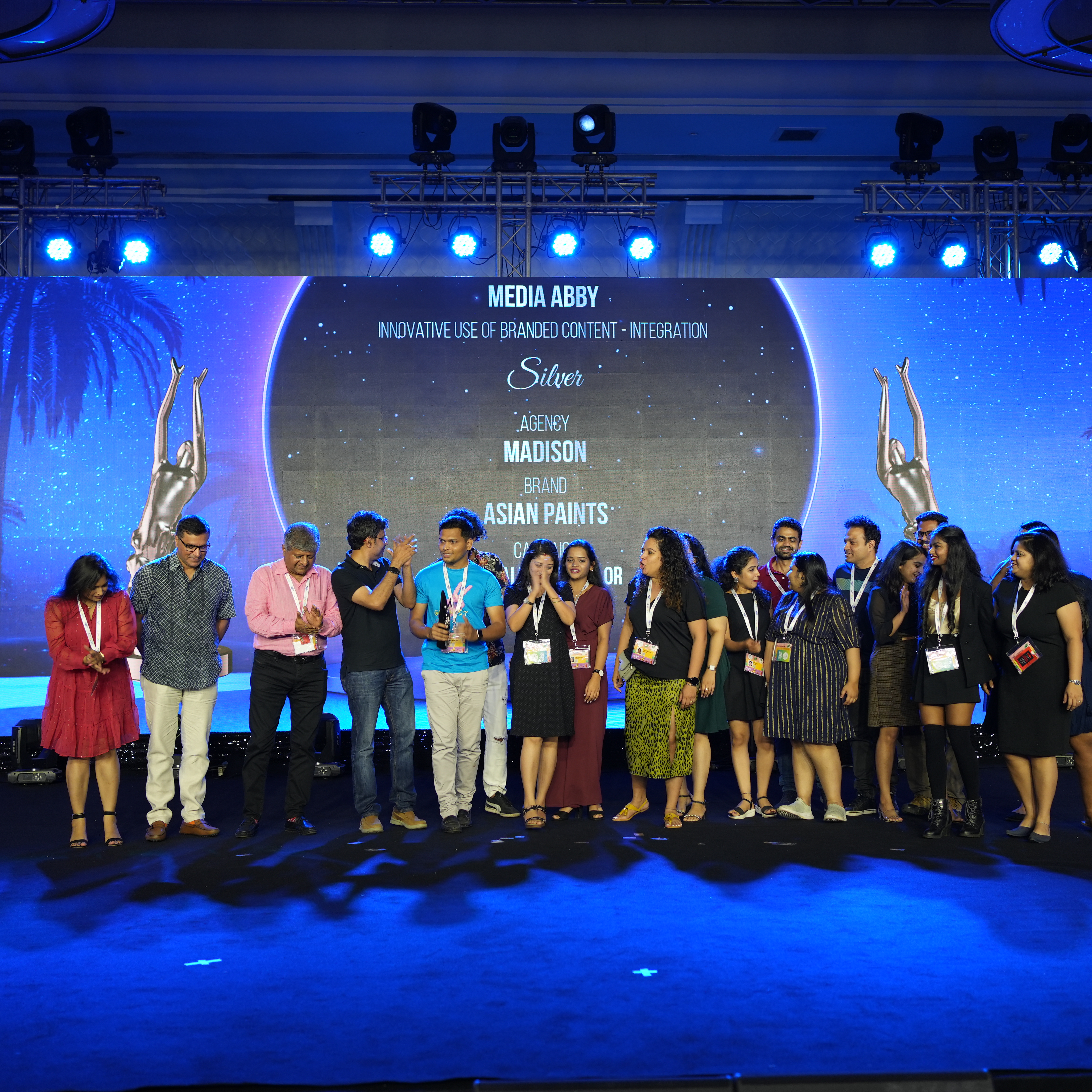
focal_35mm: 45
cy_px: 548
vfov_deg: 37.6
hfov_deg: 37.5
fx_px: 1606
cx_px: 566
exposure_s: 1/100
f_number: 2.5
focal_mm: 35
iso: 400
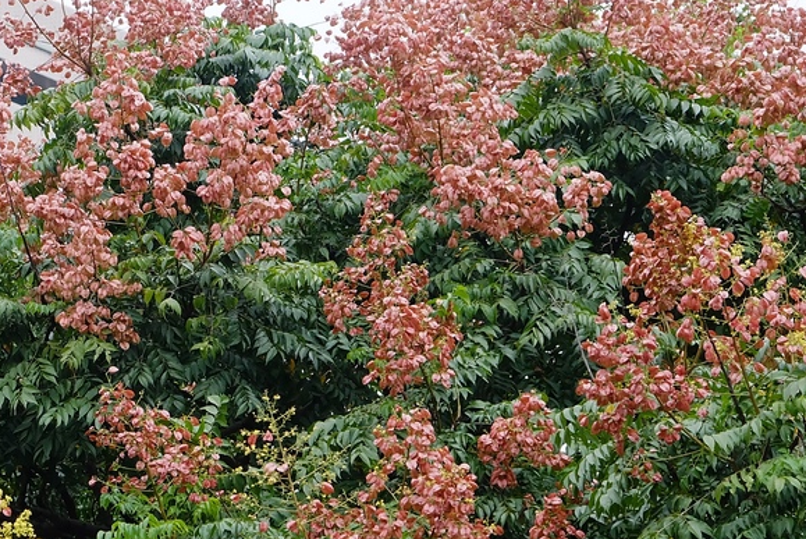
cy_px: 278
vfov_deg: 10.6
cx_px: 143
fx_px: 2890
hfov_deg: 15.8
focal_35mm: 129
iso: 800
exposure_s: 1/140
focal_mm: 48.4
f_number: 5
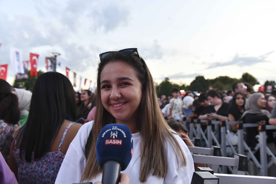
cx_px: 138
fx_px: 222
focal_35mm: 29
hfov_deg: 63.7
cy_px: 92
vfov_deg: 45.0
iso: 1250
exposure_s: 1/125
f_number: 5
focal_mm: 29
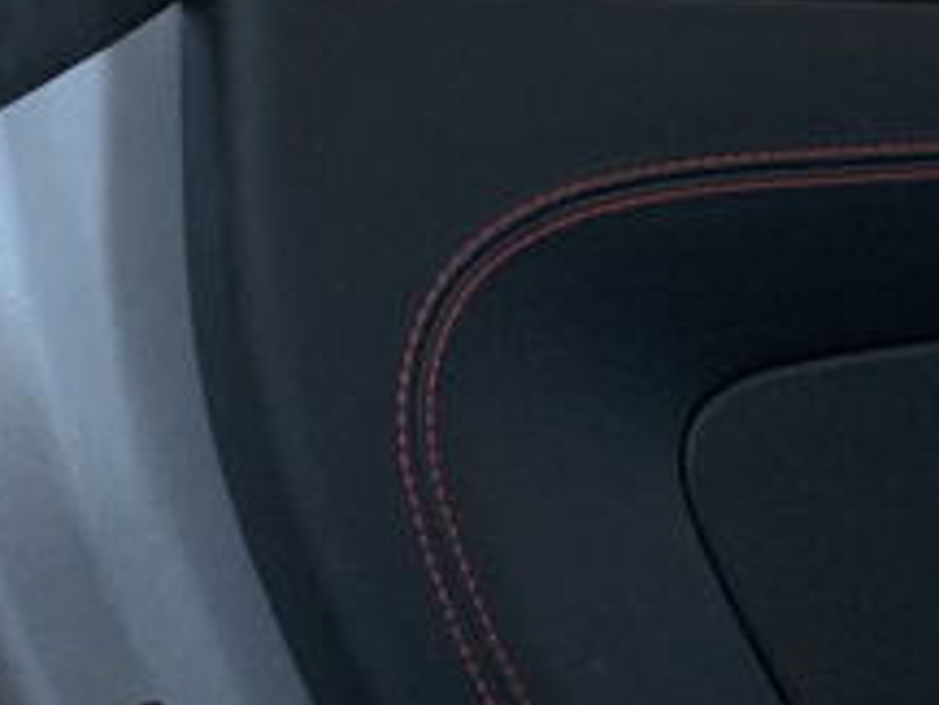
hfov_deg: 15.5
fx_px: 3337
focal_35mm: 123
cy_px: 152
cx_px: 1087
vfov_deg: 12.0
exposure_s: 1/60
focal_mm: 4.25
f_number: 1.8
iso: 100
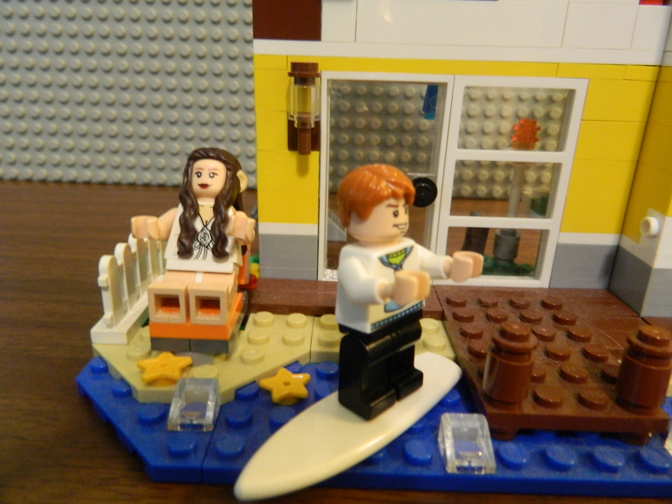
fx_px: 485
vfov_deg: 54.9
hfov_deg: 69.4
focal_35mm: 25
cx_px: 336
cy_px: 252
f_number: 3.1
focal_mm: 4.5
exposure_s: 1/13
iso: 400
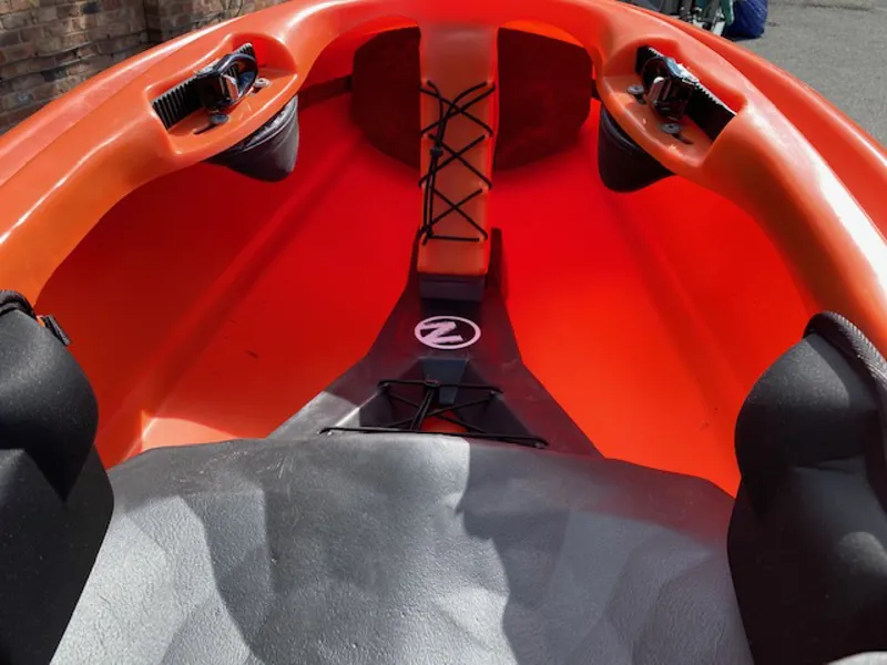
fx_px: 666
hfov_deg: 67.3
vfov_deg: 53.1
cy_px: 332
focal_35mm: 26
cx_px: 444
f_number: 1.8
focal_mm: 4.25
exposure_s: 1/757
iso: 32
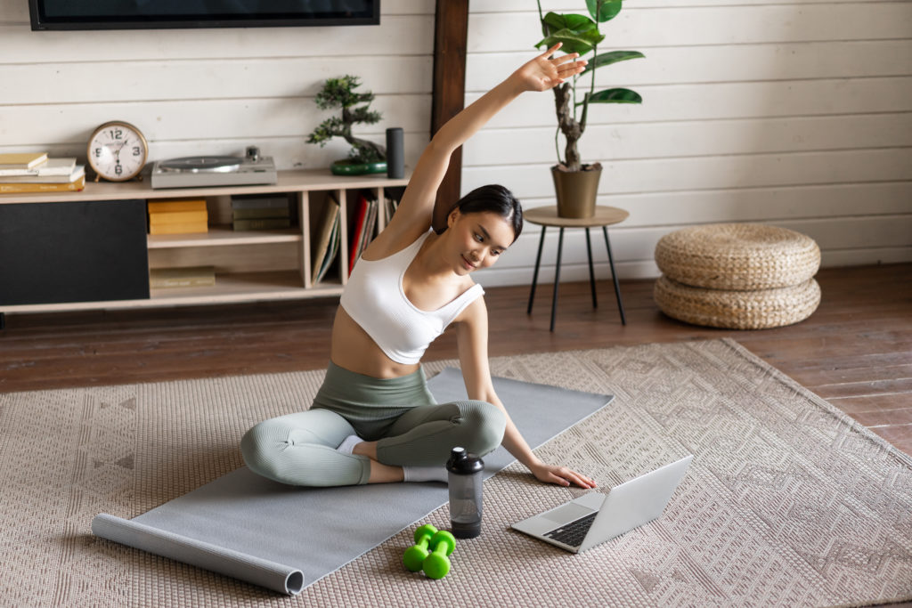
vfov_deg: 24.6
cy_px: 304
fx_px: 1393
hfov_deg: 36.2
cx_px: 456
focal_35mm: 55
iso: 400
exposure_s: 1/160
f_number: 2
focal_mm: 55
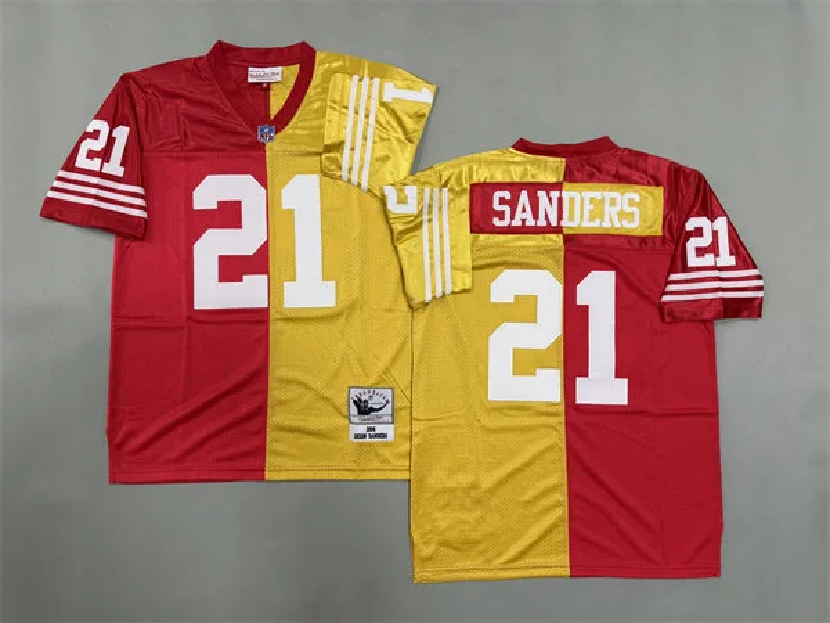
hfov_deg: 71.6
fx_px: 575
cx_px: 415
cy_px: 312
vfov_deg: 56.8
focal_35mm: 24
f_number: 1.78
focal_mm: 6.76
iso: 200
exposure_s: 1/100
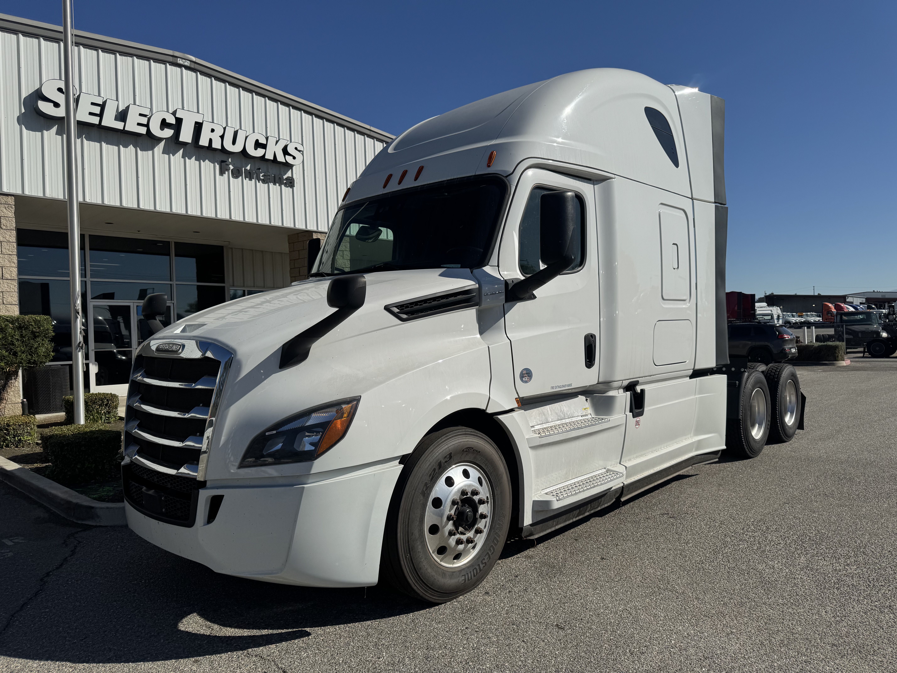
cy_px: 336
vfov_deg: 56.8
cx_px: 448
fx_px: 622
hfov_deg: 71.6
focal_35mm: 24
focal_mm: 6.76
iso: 80
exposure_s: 1/10417
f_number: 1.78
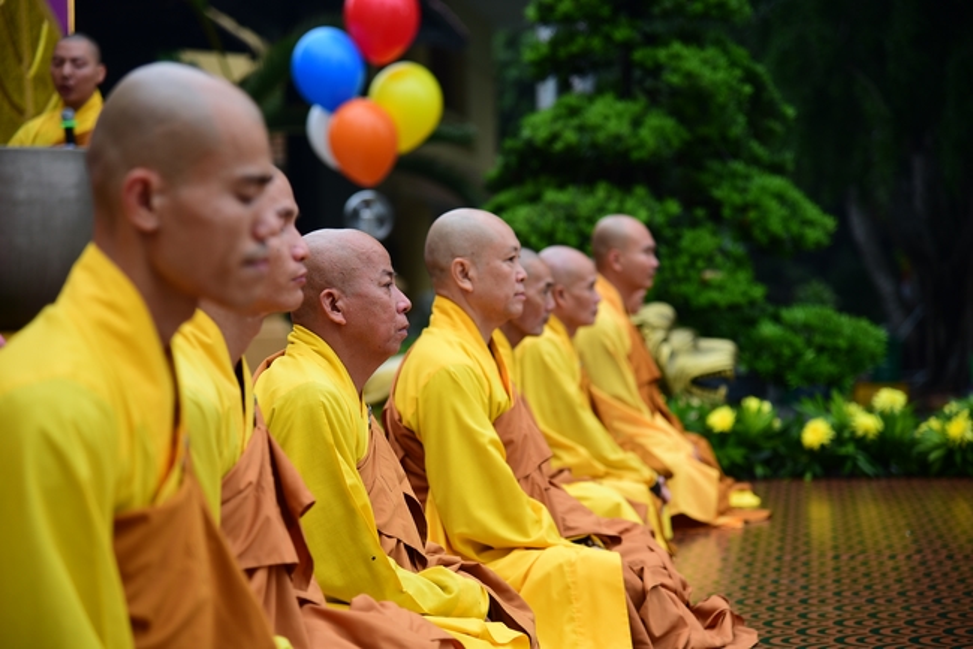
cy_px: 324
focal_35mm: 105
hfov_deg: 19.4
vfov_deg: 13.1
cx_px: 486
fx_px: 2839
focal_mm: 105
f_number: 4
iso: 200
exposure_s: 1/100
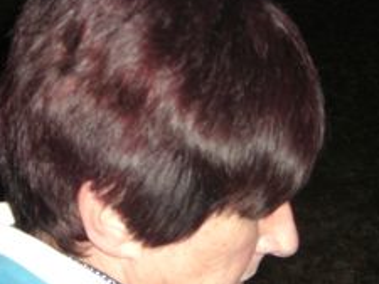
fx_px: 1183
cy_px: 96
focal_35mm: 108
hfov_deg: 18.2
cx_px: 202
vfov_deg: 13.7
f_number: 2.8
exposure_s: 1/60
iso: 200
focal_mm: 7.9
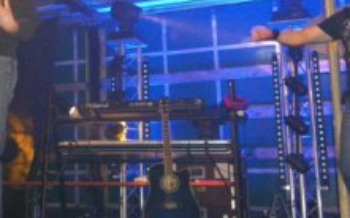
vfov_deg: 18.2
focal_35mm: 71
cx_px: 54
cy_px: 51
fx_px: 677
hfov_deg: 28.2
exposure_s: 1/60
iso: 800
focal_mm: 5.8
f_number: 2.8
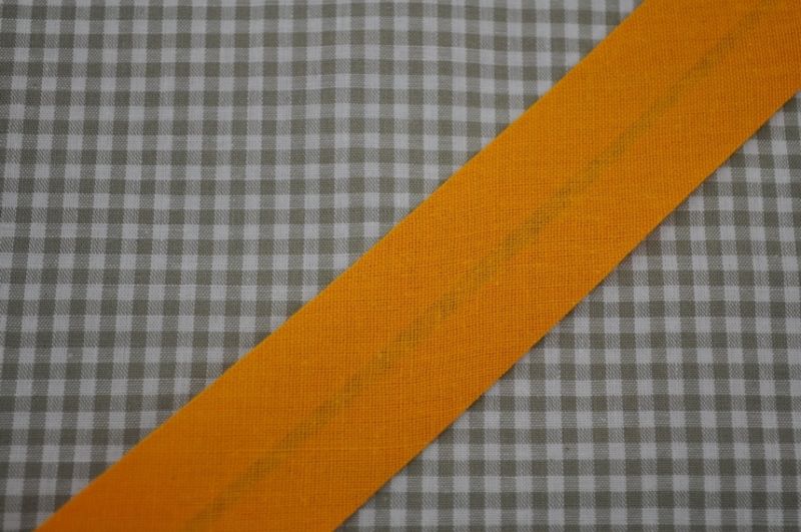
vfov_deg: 20.1
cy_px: 266
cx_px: 400
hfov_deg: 29.9
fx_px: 1500
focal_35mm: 68
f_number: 5.3
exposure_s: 1/60
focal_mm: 45
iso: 400
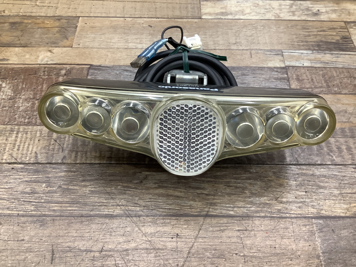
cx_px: 178
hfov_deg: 58.3
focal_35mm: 31
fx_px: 319
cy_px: 134
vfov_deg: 45.5
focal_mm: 3.3
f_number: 2.4
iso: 125
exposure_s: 1/60
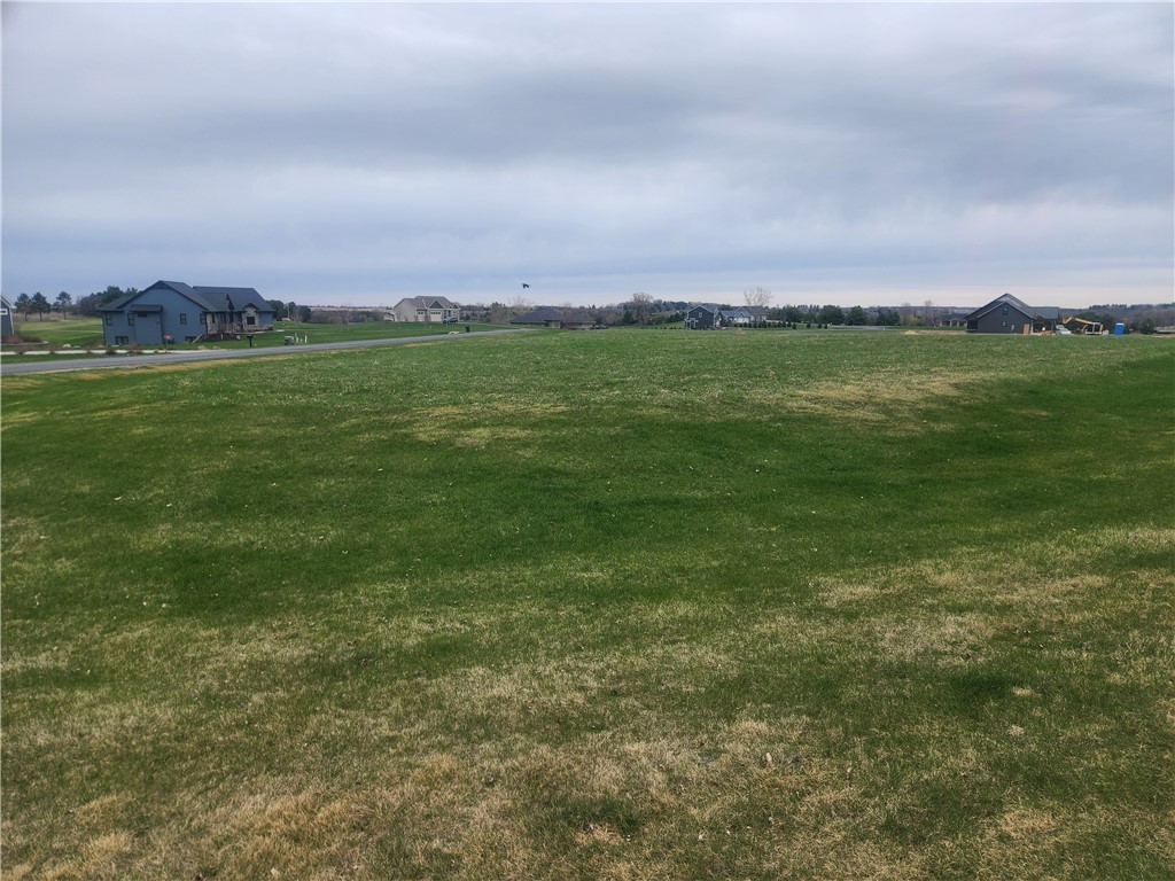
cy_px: 440
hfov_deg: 73.9
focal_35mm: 23
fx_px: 781
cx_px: 588
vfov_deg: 58.9
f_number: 1.8
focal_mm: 5.4
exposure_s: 1/1090
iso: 20
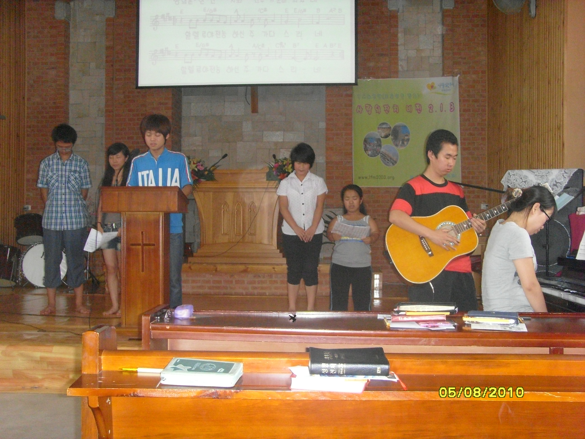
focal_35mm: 42
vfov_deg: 34.3
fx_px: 710
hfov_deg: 44.8
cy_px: 220
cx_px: 292
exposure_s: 1/45
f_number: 3.7
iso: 100
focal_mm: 7
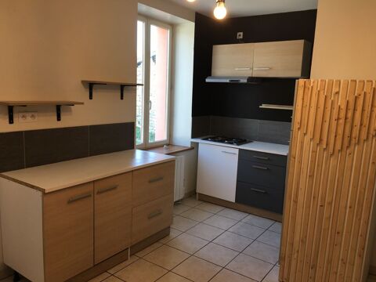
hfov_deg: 61.7
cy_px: 141
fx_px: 315
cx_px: 188
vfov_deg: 48.2
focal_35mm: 29
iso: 25
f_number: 2.2
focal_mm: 4.15
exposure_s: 1/50
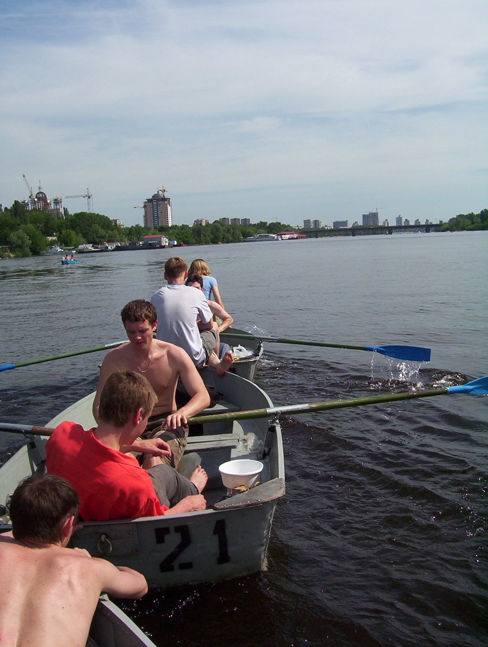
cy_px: 324
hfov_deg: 33.7
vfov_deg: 43.8
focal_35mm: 43
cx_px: 244
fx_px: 805
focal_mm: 5.77
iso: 100
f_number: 5.17
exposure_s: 1/1433
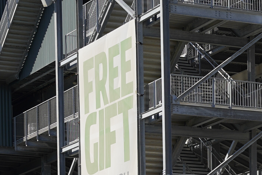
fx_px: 1556
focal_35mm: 214
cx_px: 350
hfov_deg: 9.4
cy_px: 350
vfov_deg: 6.2
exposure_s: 1/800
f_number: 4.5
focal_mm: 49.9
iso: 100
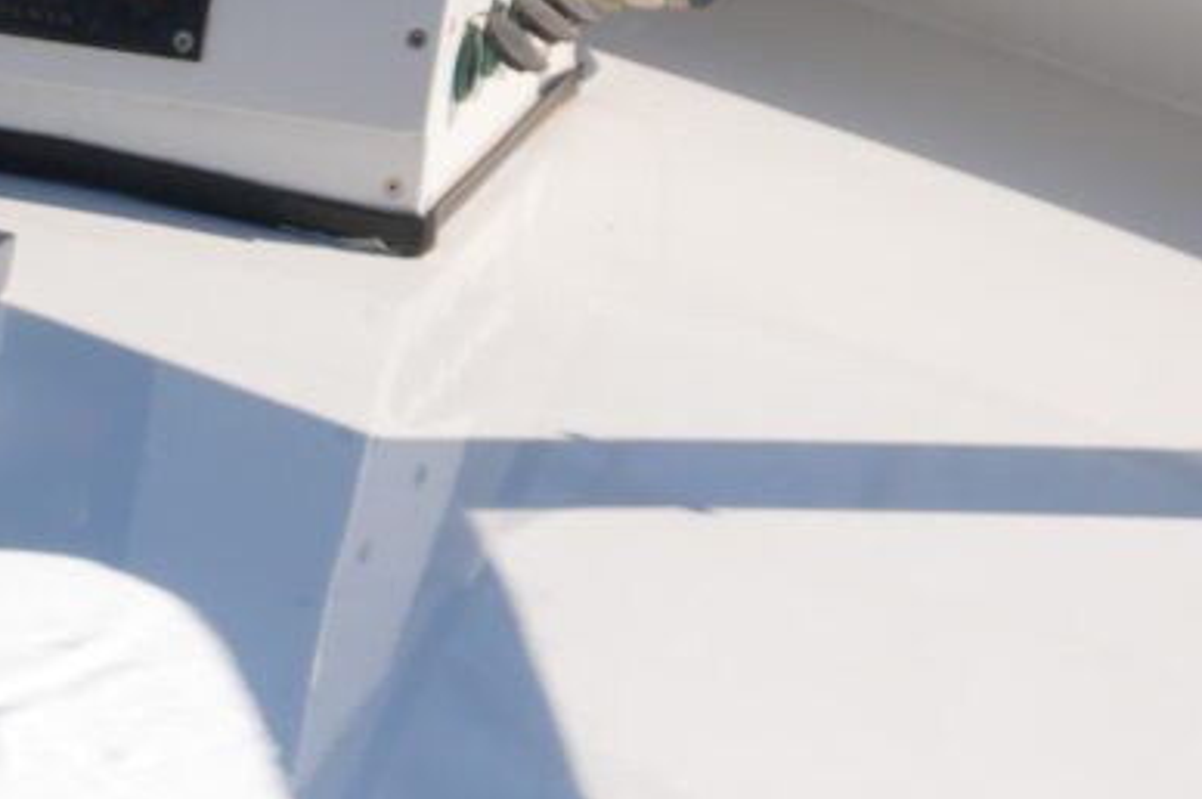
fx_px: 5424
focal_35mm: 163
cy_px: 838
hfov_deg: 11.9
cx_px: -750
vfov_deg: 8.4
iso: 100
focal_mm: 21
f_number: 5.6
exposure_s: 1/320
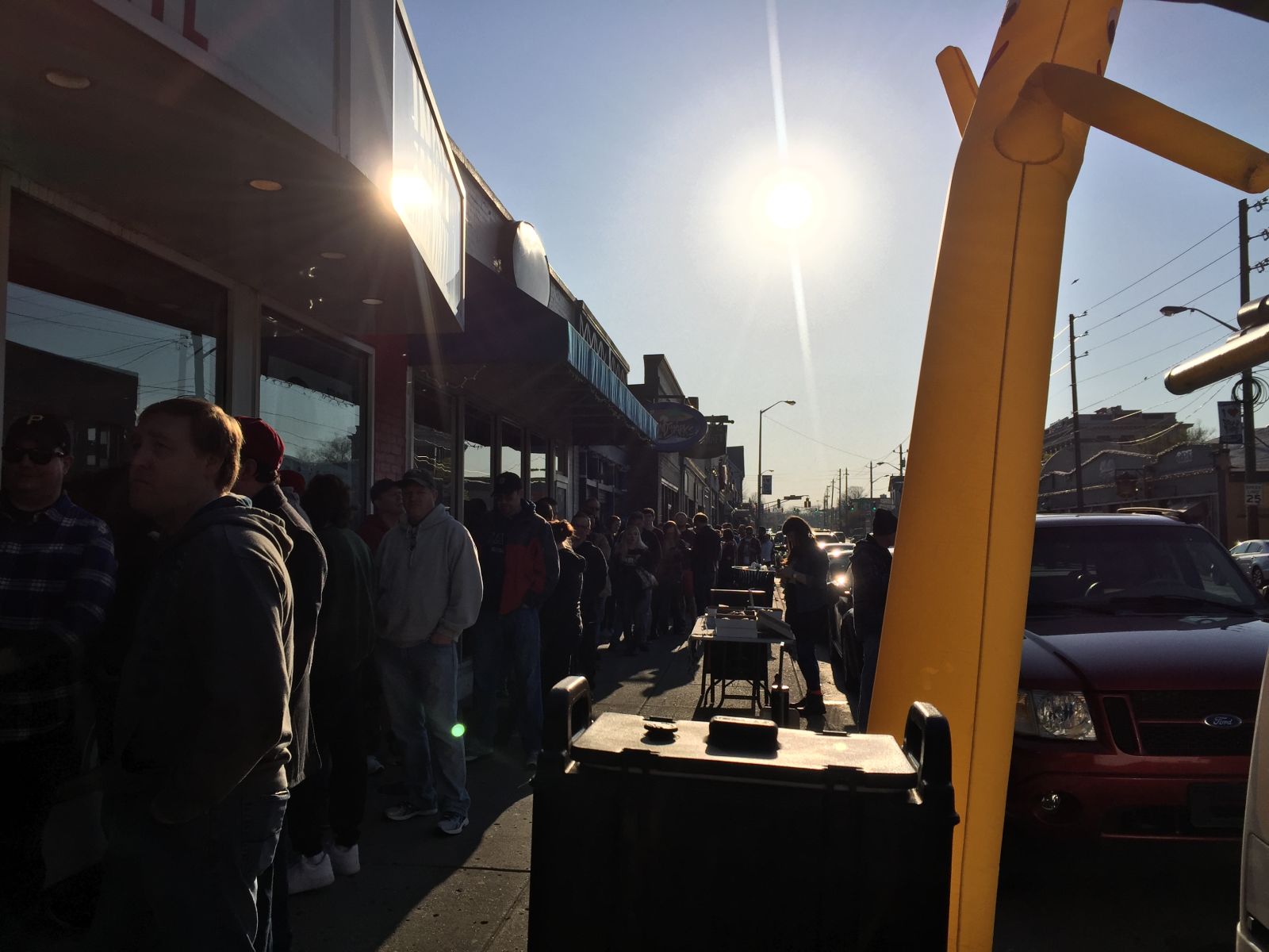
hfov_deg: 61.7
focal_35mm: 29
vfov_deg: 48.2
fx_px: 1063
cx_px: 634
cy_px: 476
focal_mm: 4.15
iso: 32
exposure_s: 1/6623
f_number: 2.2
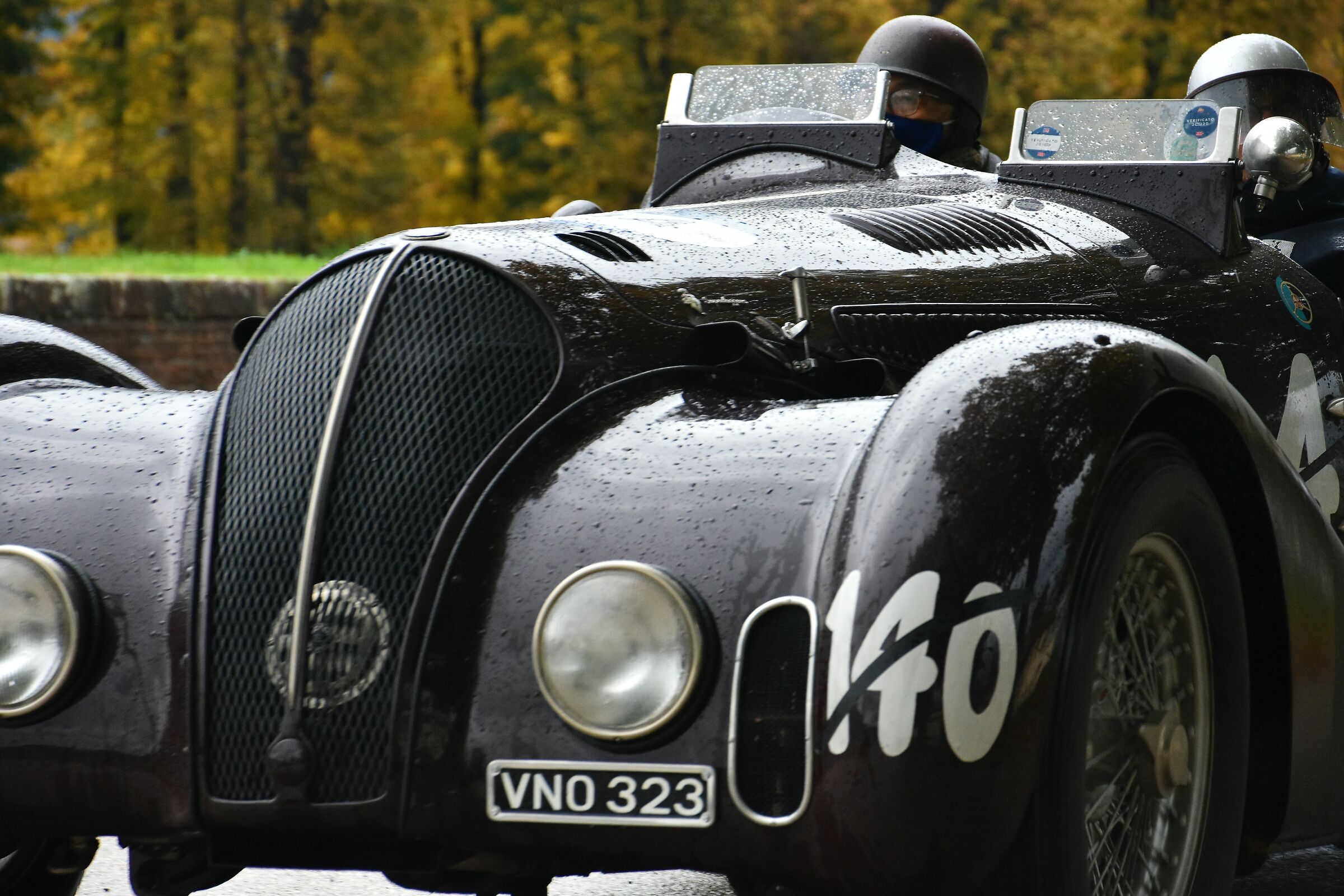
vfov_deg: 8.7
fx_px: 5880
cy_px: 448
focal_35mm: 158
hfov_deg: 13.0
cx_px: 672
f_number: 5.6
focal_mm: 105
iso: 1400
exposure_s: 1/400
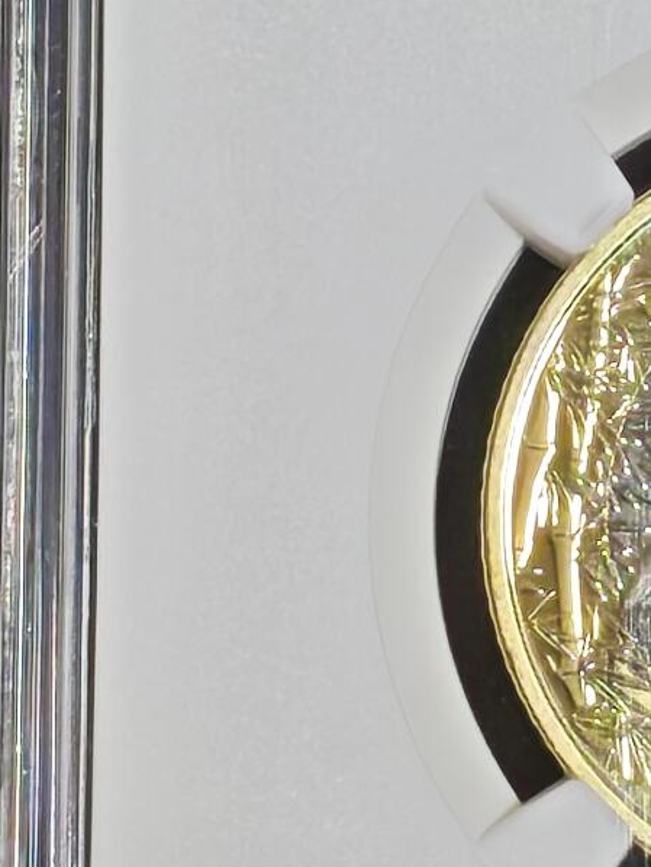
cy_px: 30
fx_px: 8144
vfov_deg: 6.1
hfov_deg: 4.6
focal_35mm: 325
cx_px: 812
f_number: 1.5
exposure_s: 1/1244
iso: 50
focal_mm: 4.94
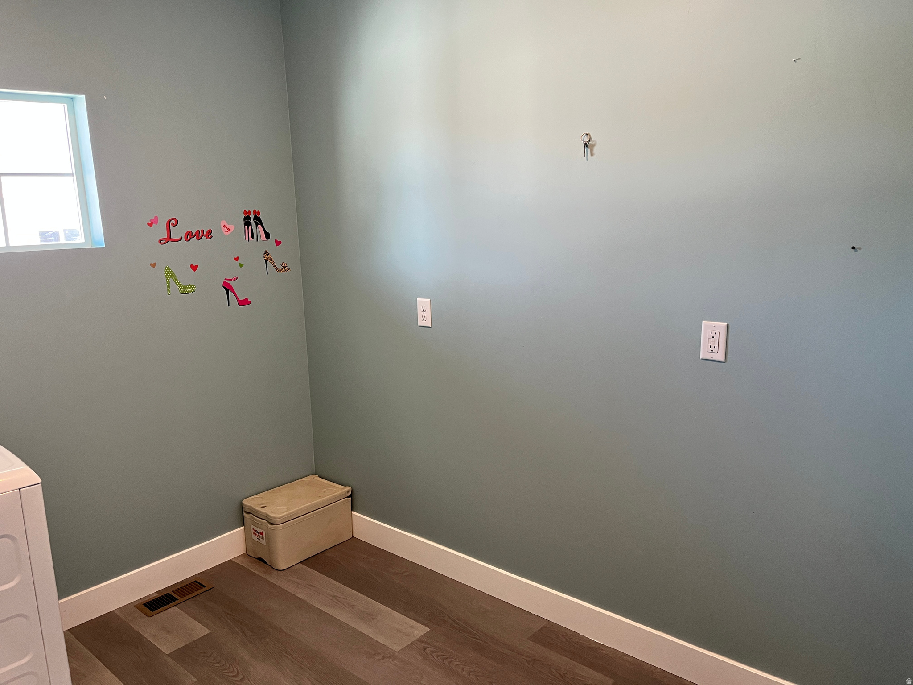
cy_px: 342
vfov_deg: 53.1
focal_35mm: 26
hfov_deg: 67.3
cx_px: 456
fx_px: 686
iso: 125
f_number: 1.6
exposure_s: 1/60
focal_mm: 5.1
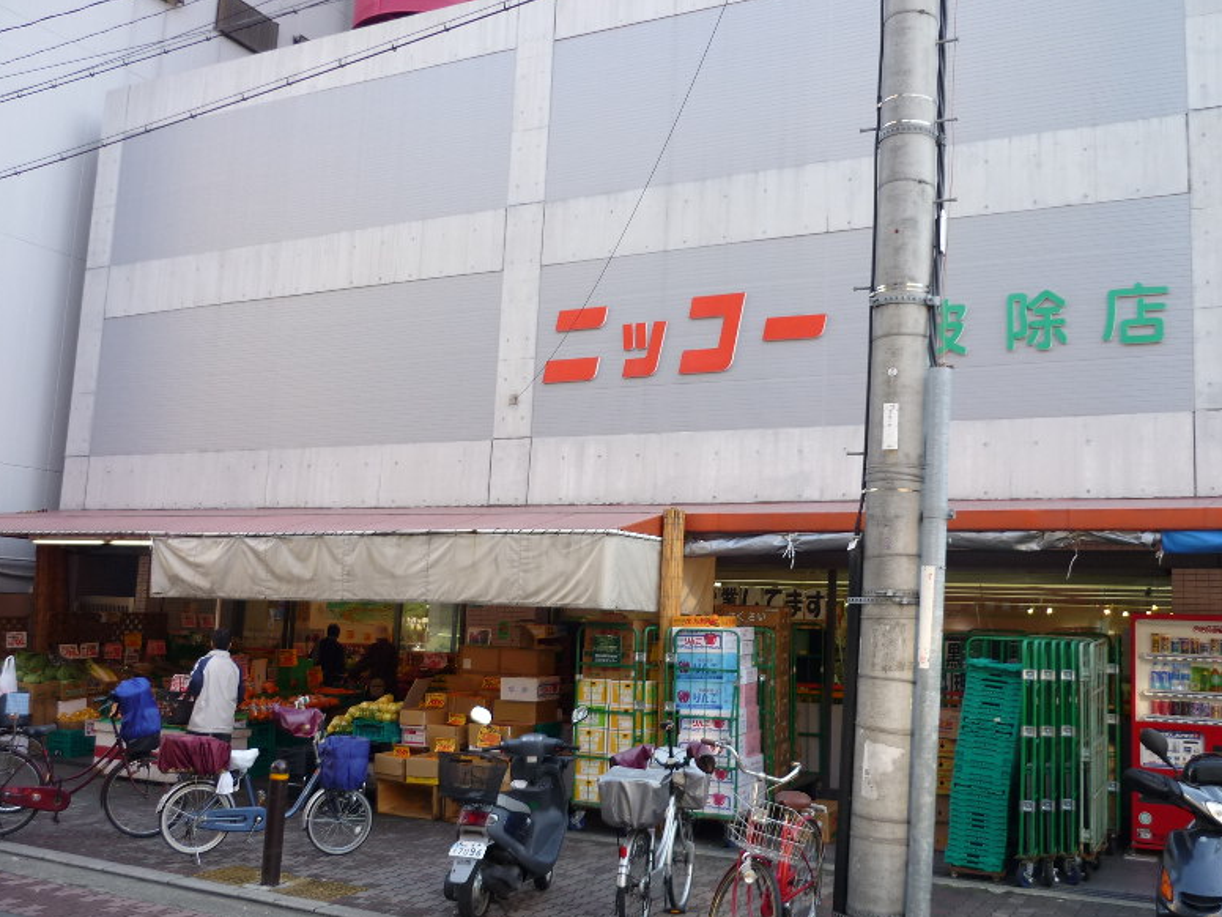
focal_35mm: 34
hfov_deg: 54.0
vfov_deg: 41.8
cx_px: 620
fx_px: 1200
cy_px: 454
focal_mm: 5.5
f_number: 2.8
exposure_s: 1/125
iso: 80
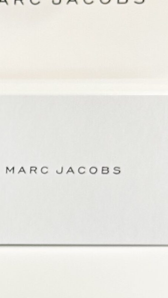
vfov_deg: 12.8
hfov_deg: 7.0
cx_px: -164
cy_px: 233
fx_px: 1331
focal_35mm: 168
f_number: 1.78
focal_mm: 6.86
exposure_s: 1/100
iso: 125
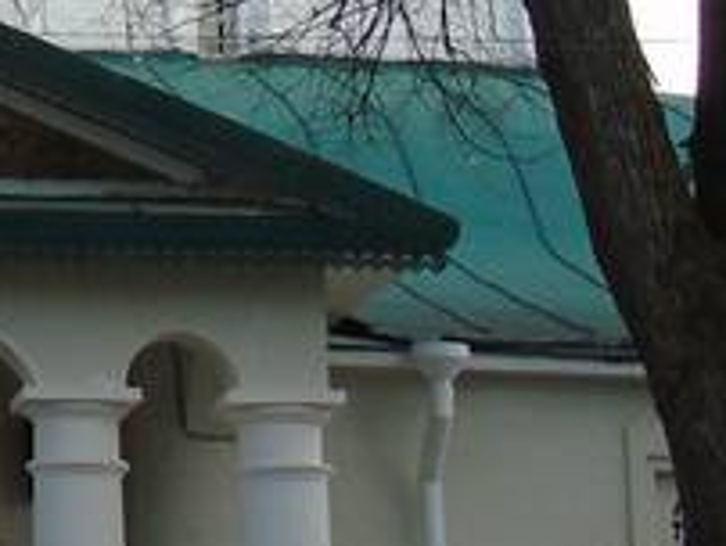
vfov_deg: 8.4
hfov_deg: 11.0
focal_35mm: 172
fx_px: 3612
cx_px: -388
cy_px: -341
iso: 80
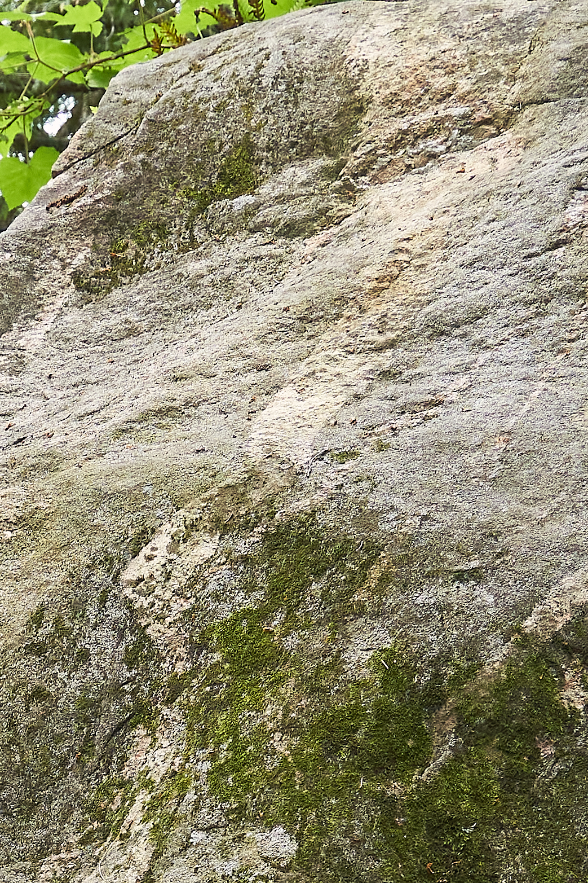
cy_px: 1275
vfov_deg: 16.4
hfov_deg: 11.6
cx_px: -153
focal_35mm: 115
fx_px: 2818
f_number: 4
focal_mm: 20
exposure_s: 1/400
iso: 1000
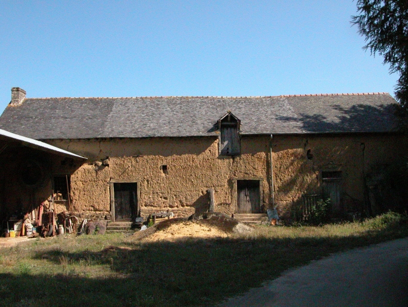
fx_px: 413
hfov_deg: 52.6
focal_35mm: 35
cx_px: 204
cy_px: 154
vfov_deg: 40.7
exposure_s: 1/1779
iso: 800
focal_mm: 8.9
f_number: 8
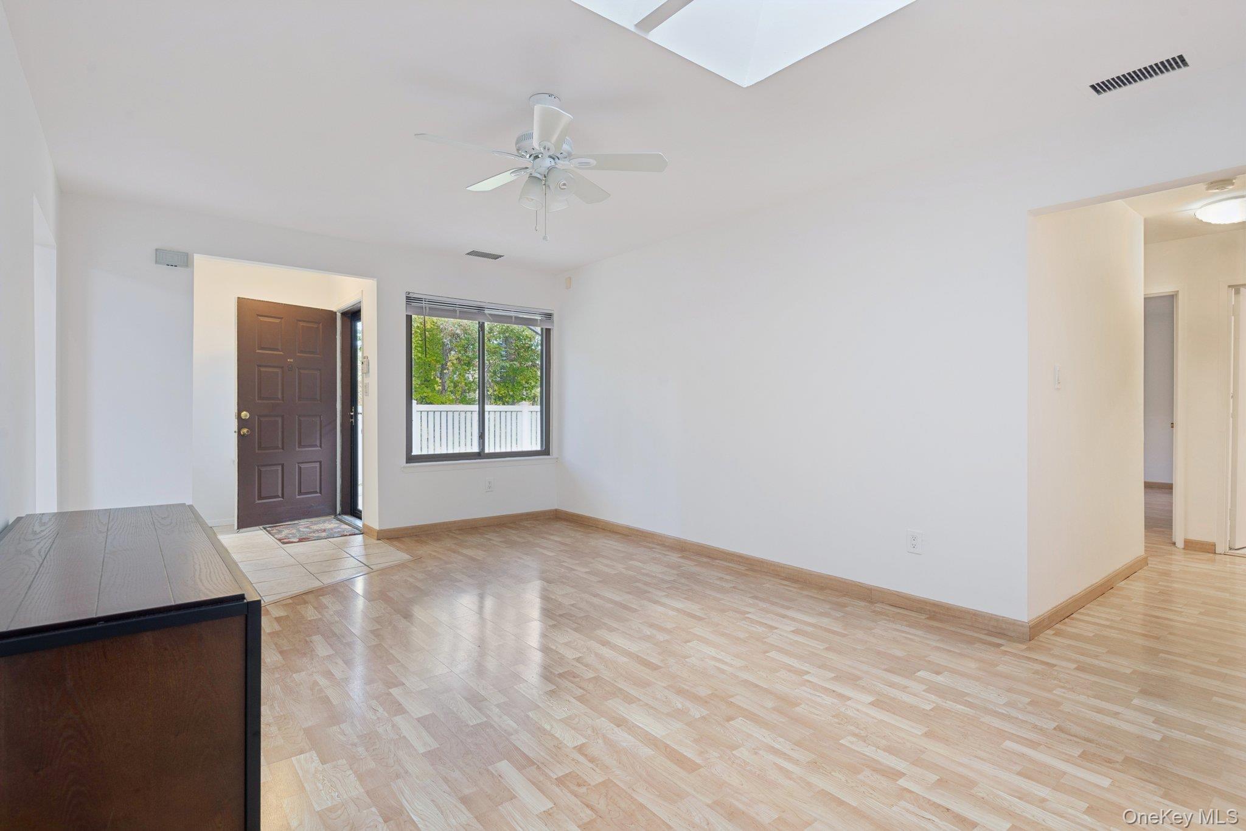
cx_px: 623
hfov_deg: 90.0
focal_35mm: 18
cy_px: 416
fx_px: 623
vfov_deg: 67.4
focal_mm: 18
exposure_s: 1/3.33
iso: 125
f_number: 8
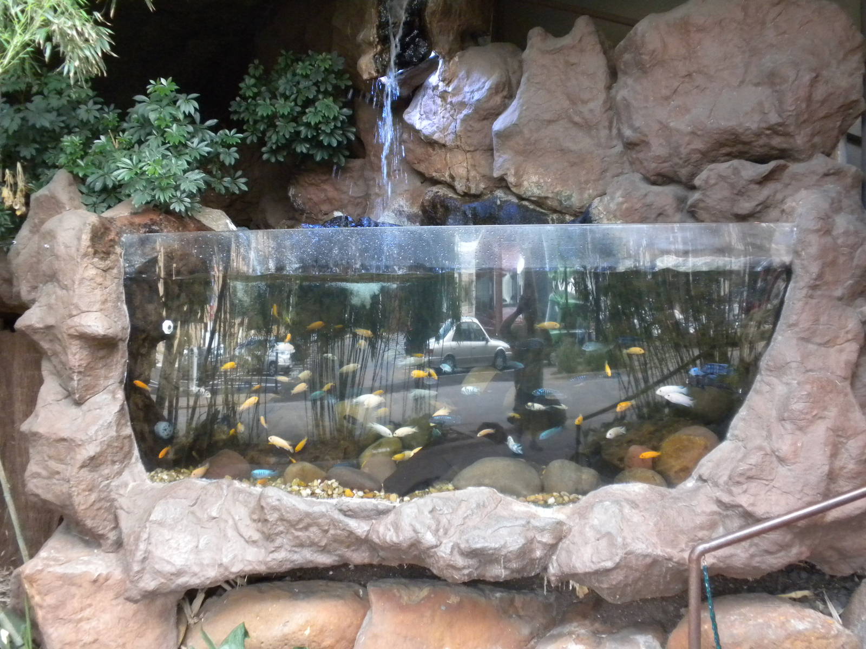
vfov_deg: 38.7
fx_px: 926
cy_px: 324
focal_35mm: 37
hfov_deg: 50.1
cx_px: 433
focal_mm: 6.6
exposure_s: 1/67.7
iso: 400
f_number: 3.5
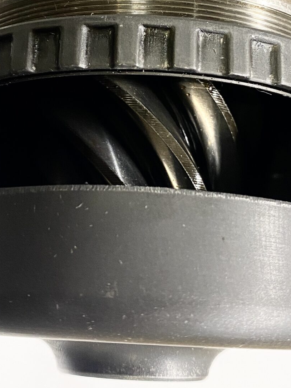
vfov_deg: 31.7
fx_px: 661
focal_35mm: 59
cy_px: 69
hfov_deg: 24.8
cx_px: 115
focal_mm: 4.25
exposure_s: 1/60
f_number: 1.8
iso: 100
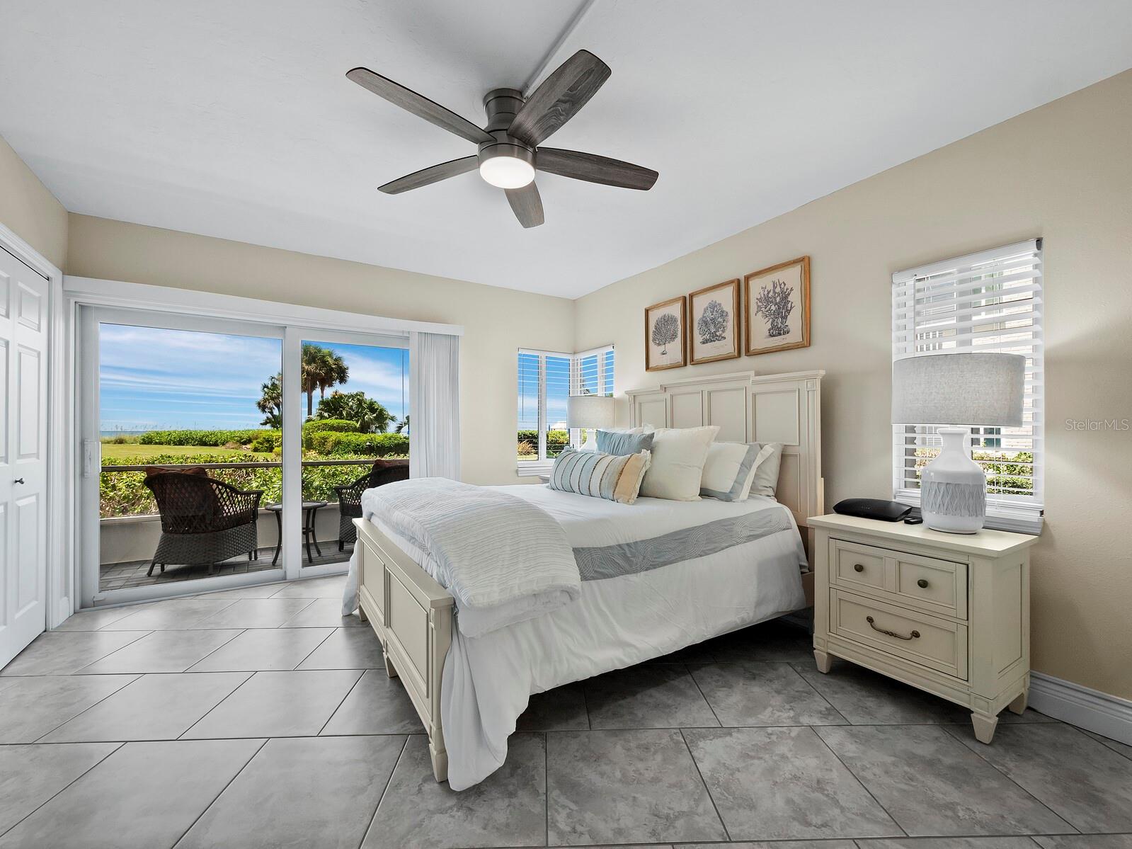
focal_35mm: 14
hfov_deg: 102.1
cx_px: 566
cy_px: 424
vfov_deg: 85.7
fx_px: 458
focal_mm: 7
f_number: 10
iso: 400
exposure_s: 1/6
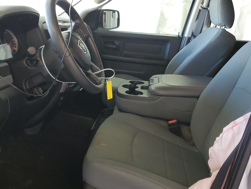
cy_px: 99
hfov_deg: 54.0
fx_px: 247
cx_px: 128
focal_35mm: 34
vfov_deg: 41.8
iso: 203
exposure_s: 1/60.2
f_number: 1.5
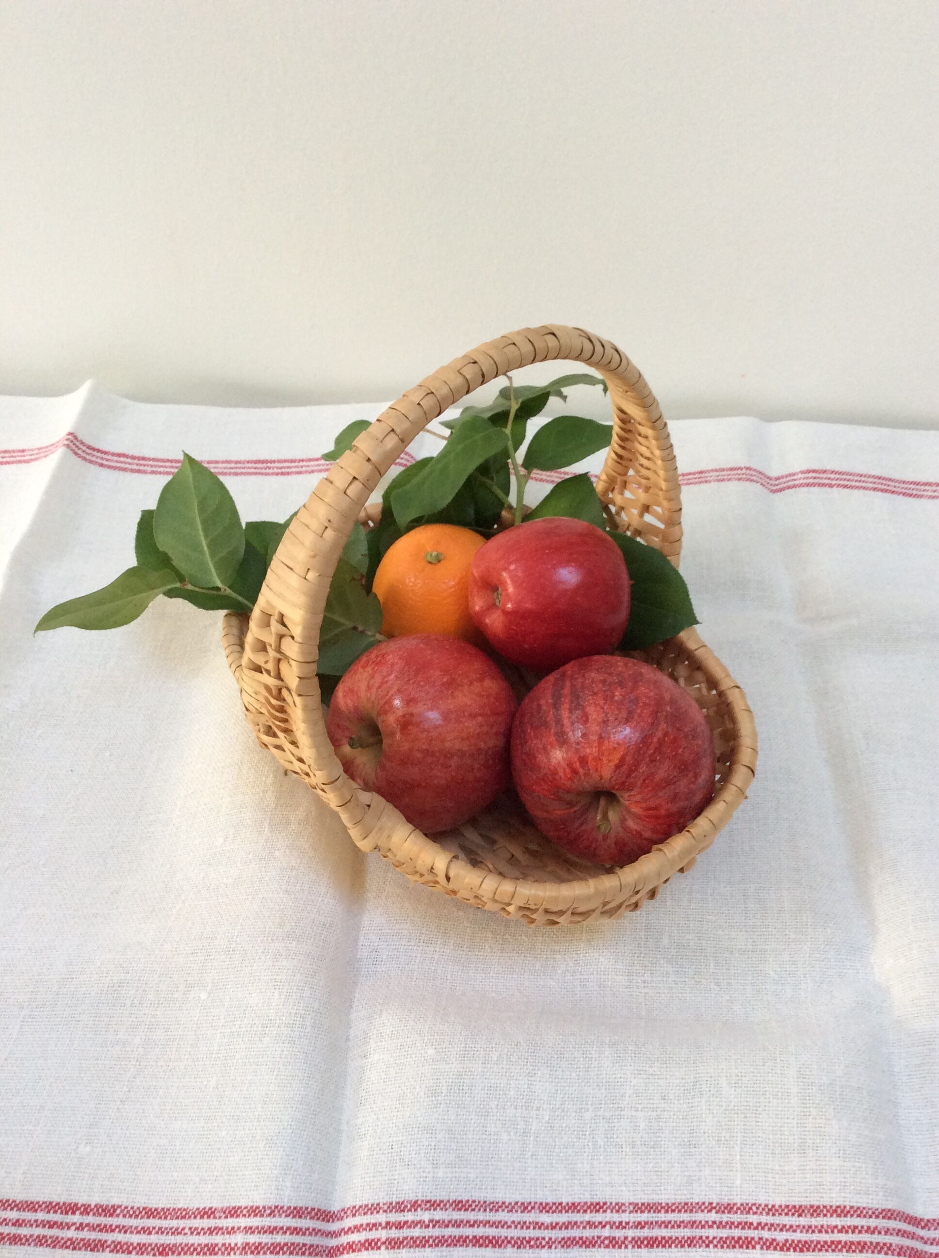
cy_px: 629
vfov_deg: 56.9
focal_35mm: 32
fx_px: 1160
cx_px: 470
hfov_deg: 44.1
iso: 80
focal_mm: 3.3
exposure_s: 1/25
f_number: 2.4
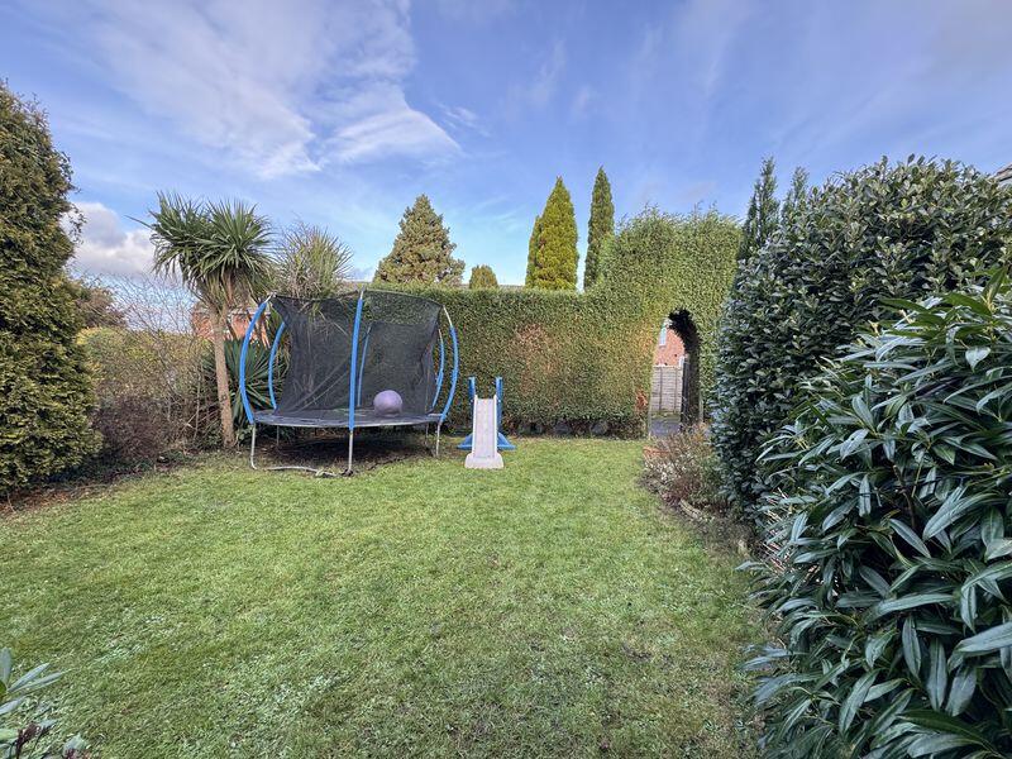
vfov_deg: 85.7
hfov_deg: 102.1
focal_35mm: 14
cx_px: 506
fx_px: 409
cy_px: 380
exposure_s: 1/109
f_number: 2.2
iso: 40
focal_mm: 2.22
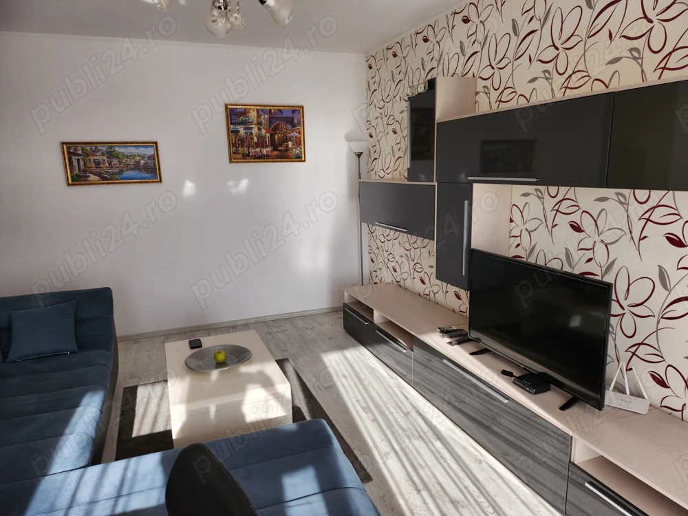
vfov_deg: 56.8
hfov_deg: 71.6
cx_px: 344
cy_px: 258
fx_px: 477
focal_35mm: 24
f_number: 1.8
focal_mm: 5
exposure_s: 1/375
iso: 50
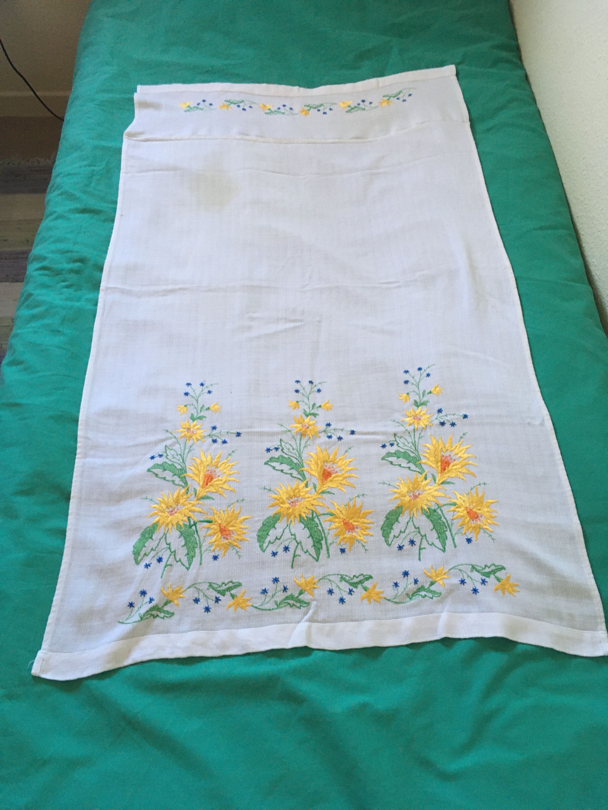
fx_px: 679
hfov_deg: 48.2
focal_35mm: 29
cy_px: 405
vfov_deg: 61.7
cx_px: 304
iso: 160
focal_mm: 4.15
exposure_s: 1/33
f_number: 2.2
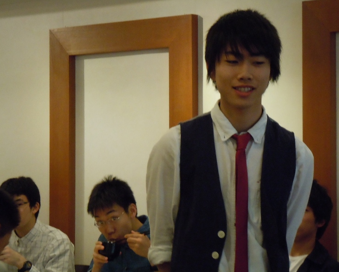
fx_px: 1224
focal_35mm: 122
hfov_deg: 15.8
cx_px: 176
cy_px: 136
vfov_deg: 12.6
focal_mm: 20.9
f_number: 4.6
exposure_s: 1/50
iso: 800
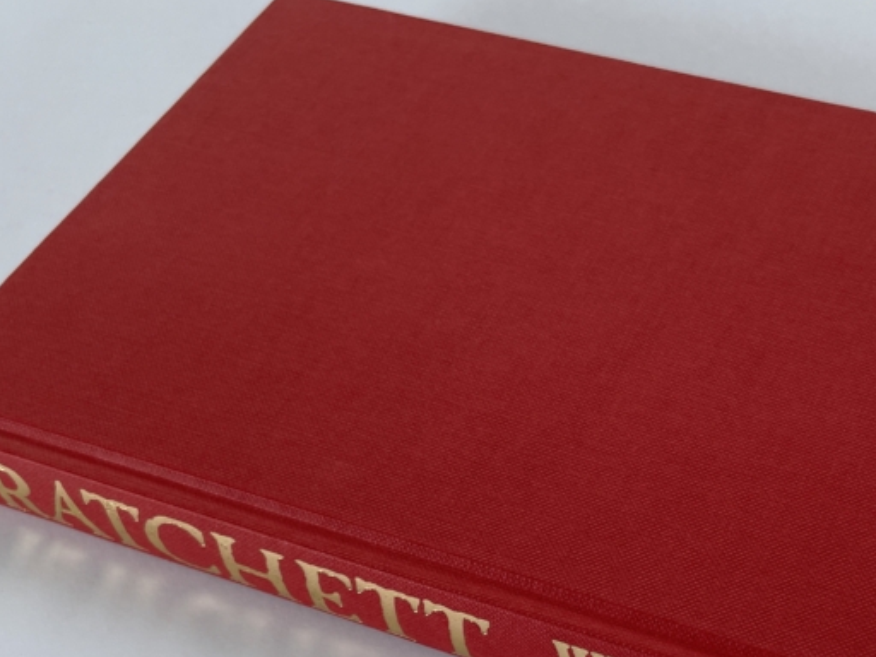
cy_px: 529
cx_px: 589
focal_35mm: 52
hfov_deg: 36.4
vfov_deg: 27.5
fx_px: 1316
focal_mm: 4.2
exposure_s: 1/121
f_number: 1.6
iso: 40
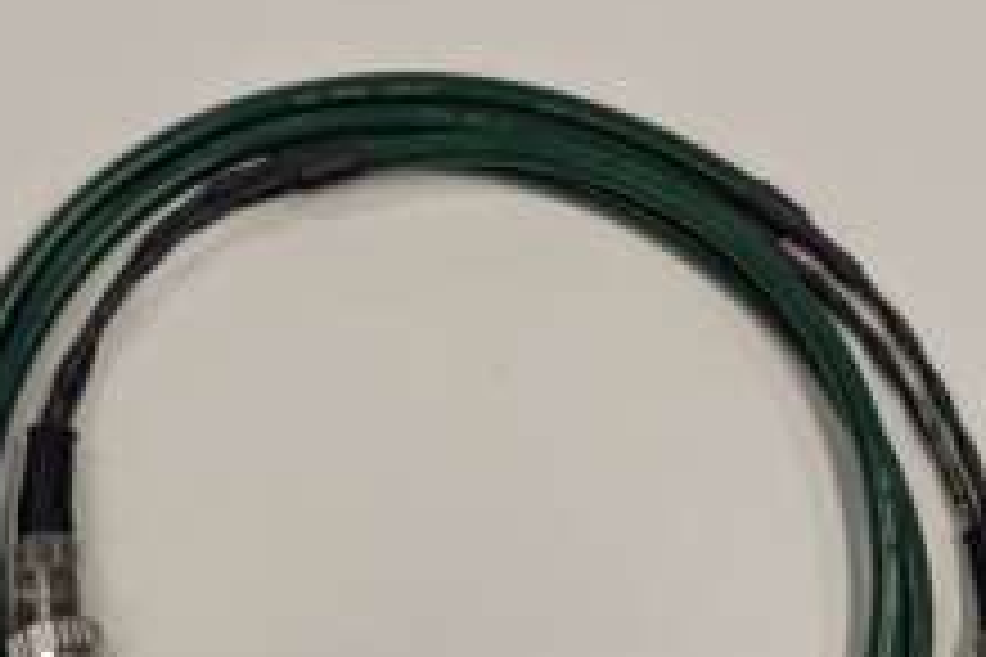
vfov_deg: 14.9
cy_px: 531
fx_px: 2492
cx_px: 498
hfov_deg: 22.4
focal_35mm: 91
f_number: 1.89
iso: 59
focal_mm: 5.43
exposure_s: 1/100
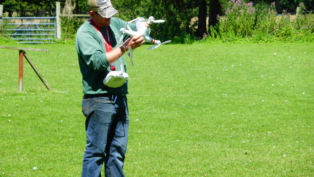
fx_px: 2290
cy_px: 93
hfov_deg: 7.8
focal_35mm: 275
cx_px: 158
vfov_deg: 4.4
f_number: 5.7
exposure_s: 1/250
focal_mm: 44.4
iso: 100
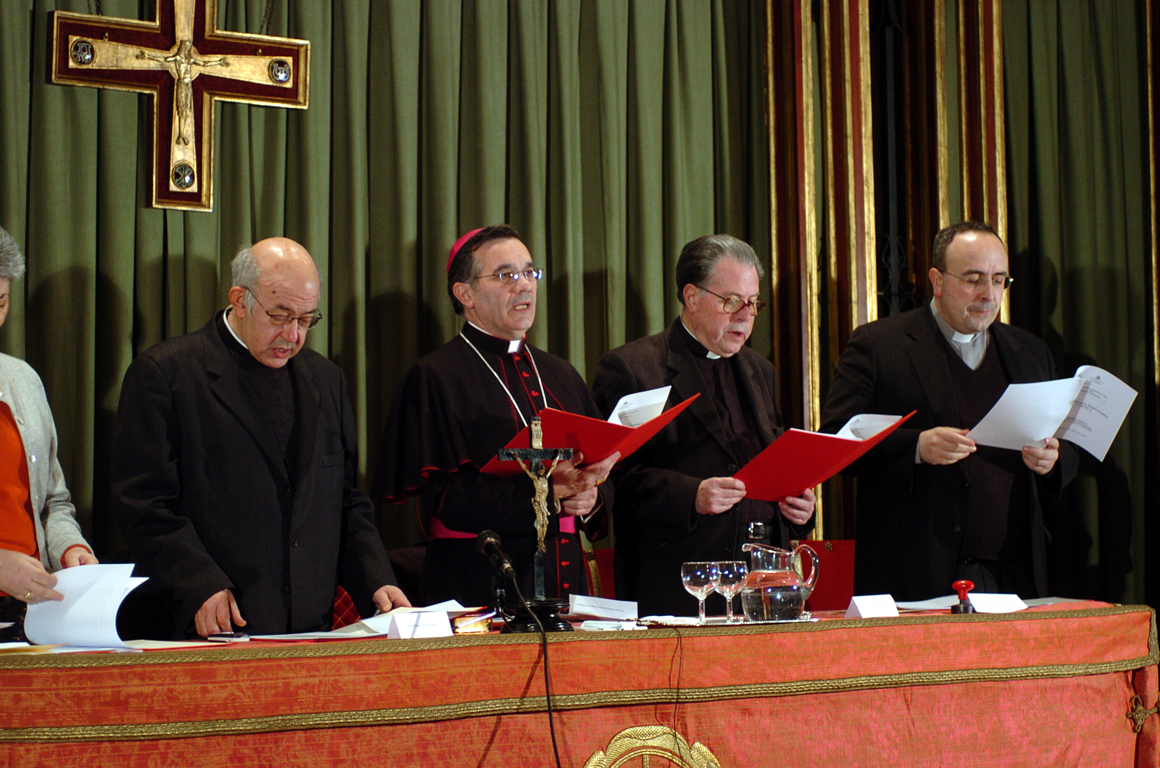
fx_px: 2991
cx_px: 580
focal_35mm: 93
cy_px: 384
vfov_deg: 14.6
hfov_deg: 22.0
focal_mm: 62
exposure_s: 1/60
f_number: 2.8
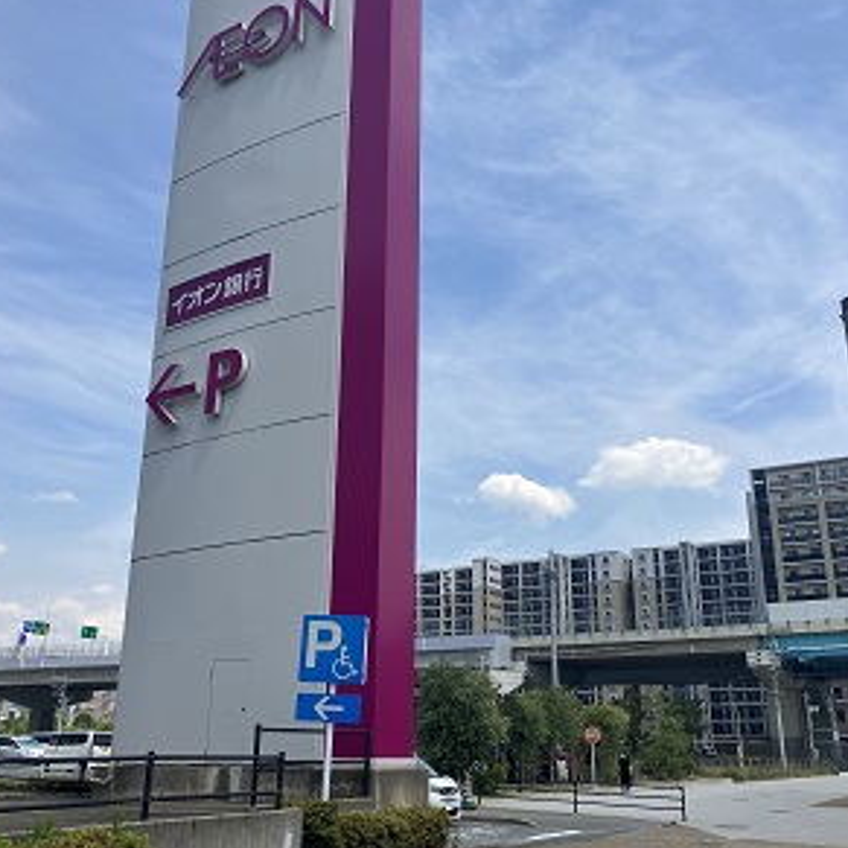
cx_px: 452
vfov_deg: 48.5
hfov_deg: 48.4
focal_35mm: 34
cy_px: 423
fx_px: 942
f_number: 1.8
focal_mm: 3.99
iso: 32
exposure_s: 1/2857
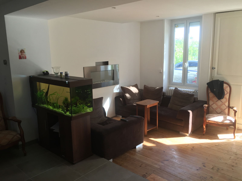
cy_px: 90
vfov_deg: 48.2
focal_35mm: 29
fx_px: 203
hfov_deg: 61.7
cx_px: 121
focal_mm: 4.15
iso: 50
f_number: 2.2
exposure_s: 1/100
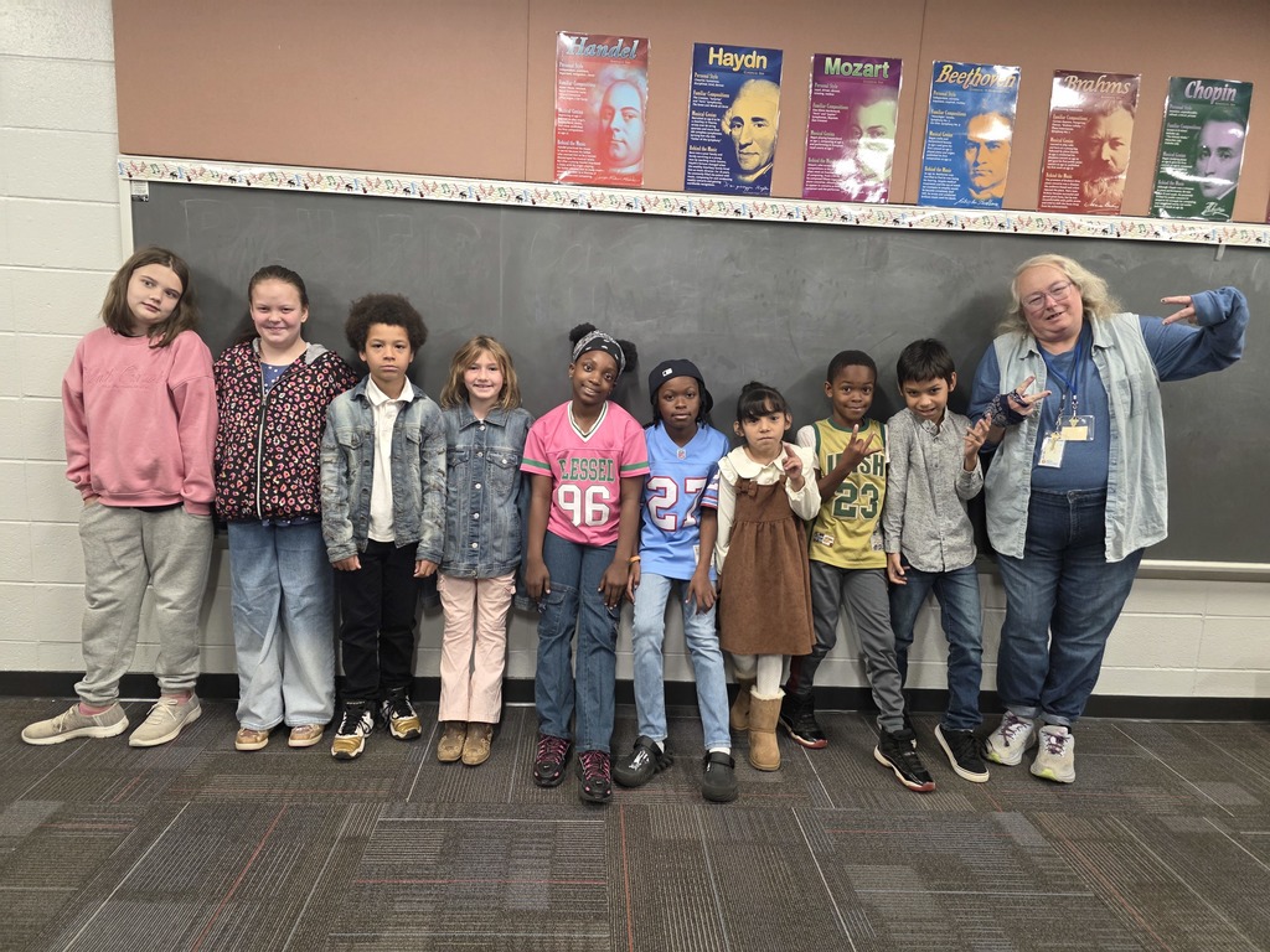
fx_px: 844
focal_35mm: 23
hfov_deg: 73.9
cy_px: 476
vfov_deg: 58.9
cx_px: 635
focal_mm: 6.3
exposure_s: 1/120
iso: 500
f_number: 1.7
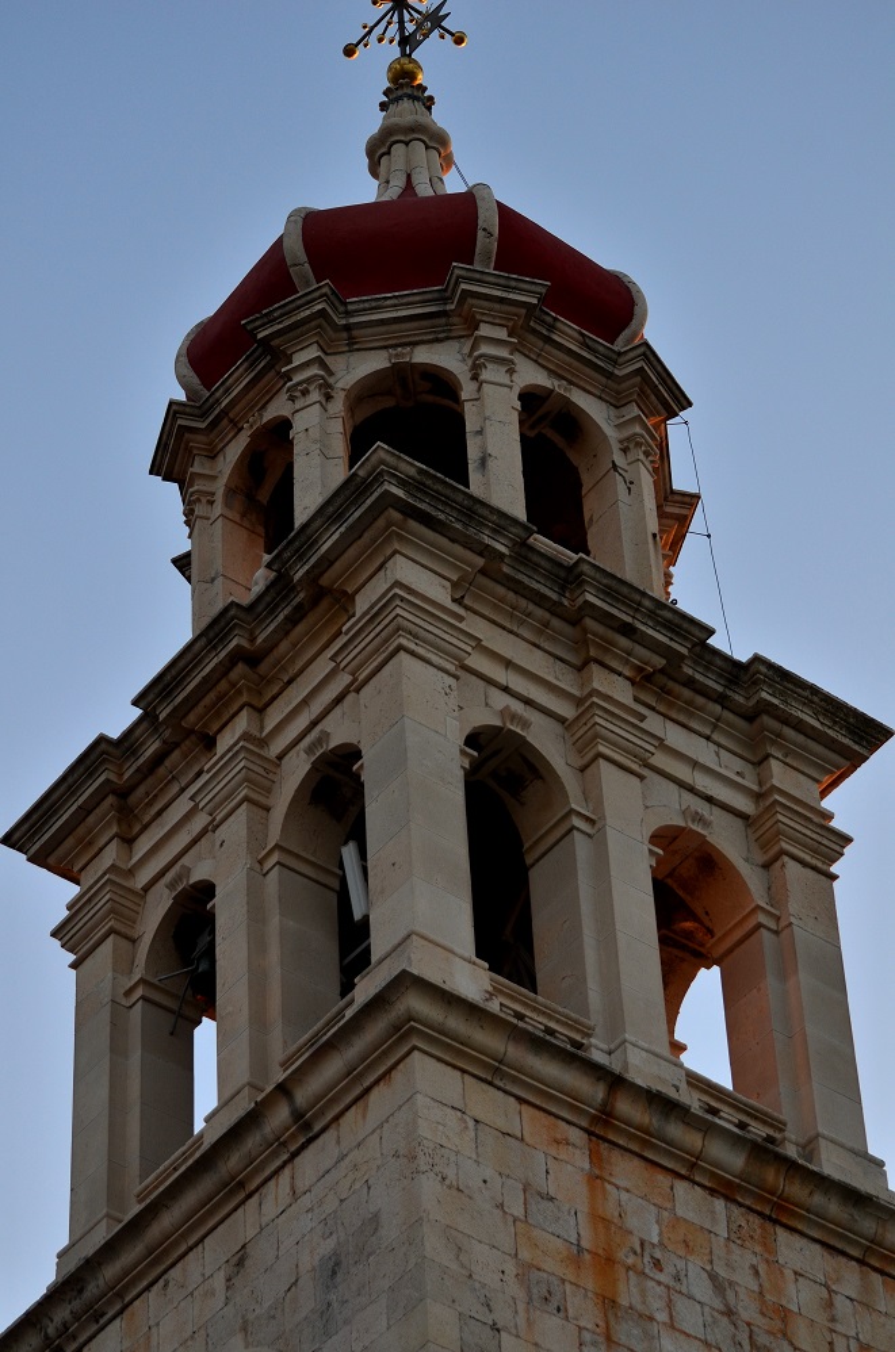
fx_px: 3936
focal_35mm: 105
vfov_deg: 19.5
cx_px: 448
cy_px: 676
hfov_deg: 13.0
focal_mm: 70
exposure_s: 1/500
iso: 320
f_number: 4.5
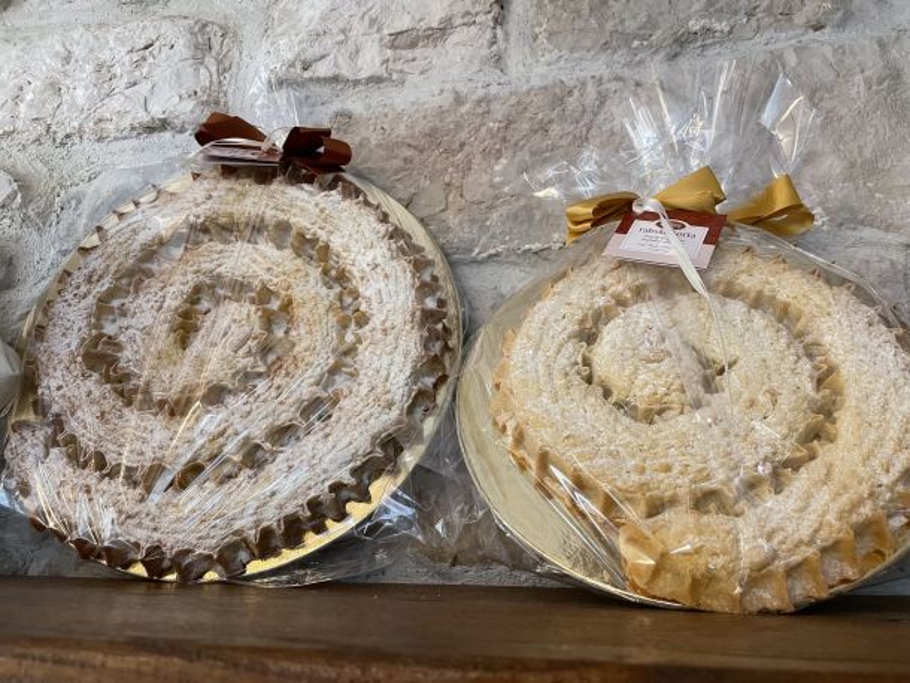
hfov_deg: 67.3
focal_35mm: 26
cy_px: 342
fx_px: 684
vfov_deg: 53.1
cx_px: 455
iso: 400
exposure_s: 1/50
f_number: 1.6
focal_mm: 4.2
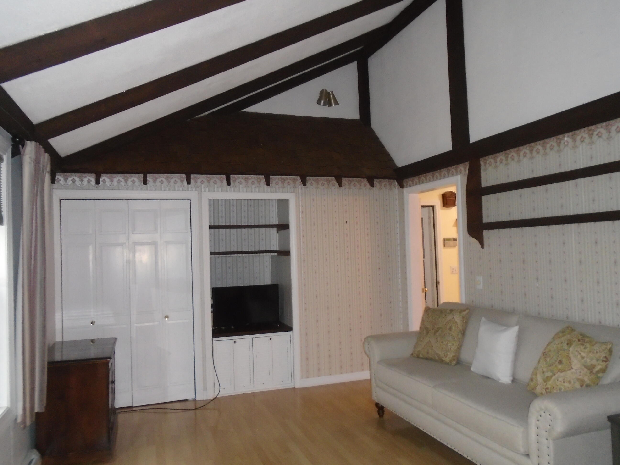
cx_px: 310
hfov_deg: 67.3
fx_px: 466
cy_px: 232
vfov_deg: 53.1
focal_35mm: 26
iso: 400
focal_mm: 4.6
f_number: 3.2
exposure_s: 1/30
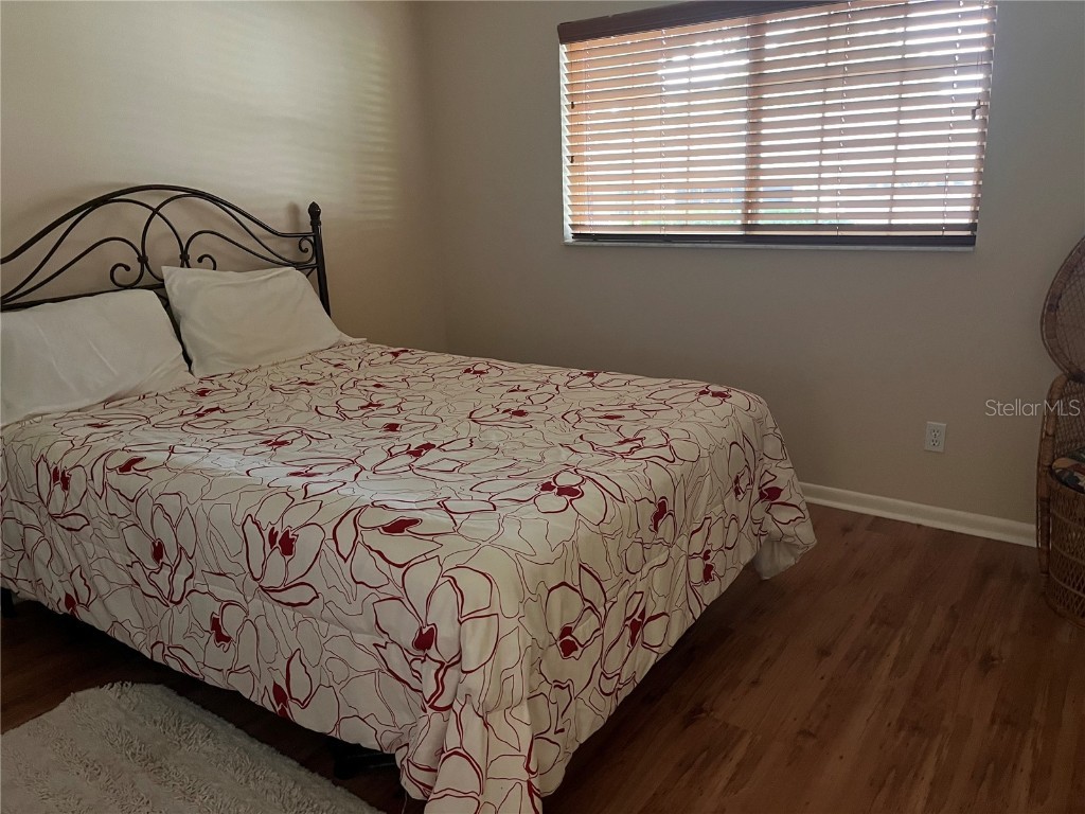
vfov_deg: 53.1
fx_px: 815
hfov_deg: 67.3
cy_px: 407
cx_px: 542
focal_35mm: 26
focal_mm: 5.1
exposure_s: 1/30
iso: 500
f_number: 1.6
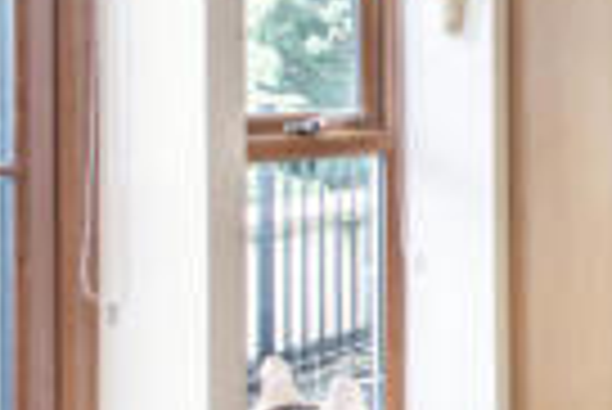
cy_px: 88
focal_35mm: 72
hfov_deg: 19.0
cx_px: 1181
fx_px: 1225
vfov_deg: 18.8
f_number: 8
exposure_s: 1/6
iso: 125
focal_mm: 15
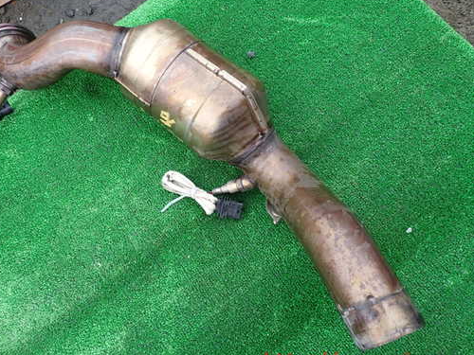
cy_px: 161
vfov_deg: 46.7
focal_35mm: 30
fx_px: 411
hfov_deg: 59.6
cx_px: 194
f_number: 2.8
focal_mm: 4.5
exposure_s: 1/125
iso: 100
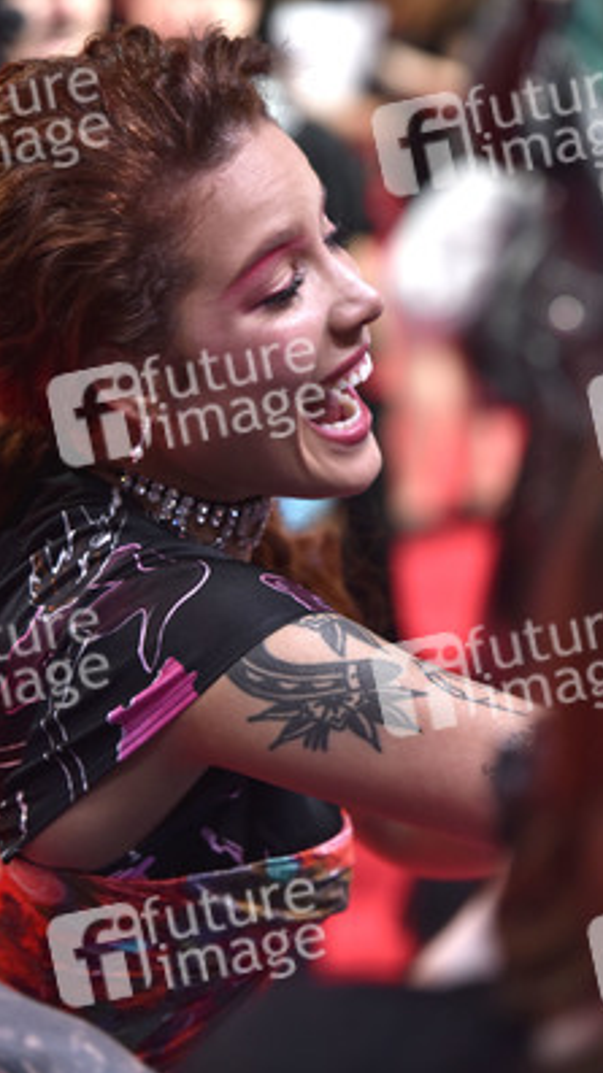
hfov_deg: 8.8
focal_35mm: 137
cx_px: 265
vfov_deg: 15.7
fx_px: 3898
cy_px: 538
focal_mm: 130
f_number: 4.5
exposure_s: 1/250
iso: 2000
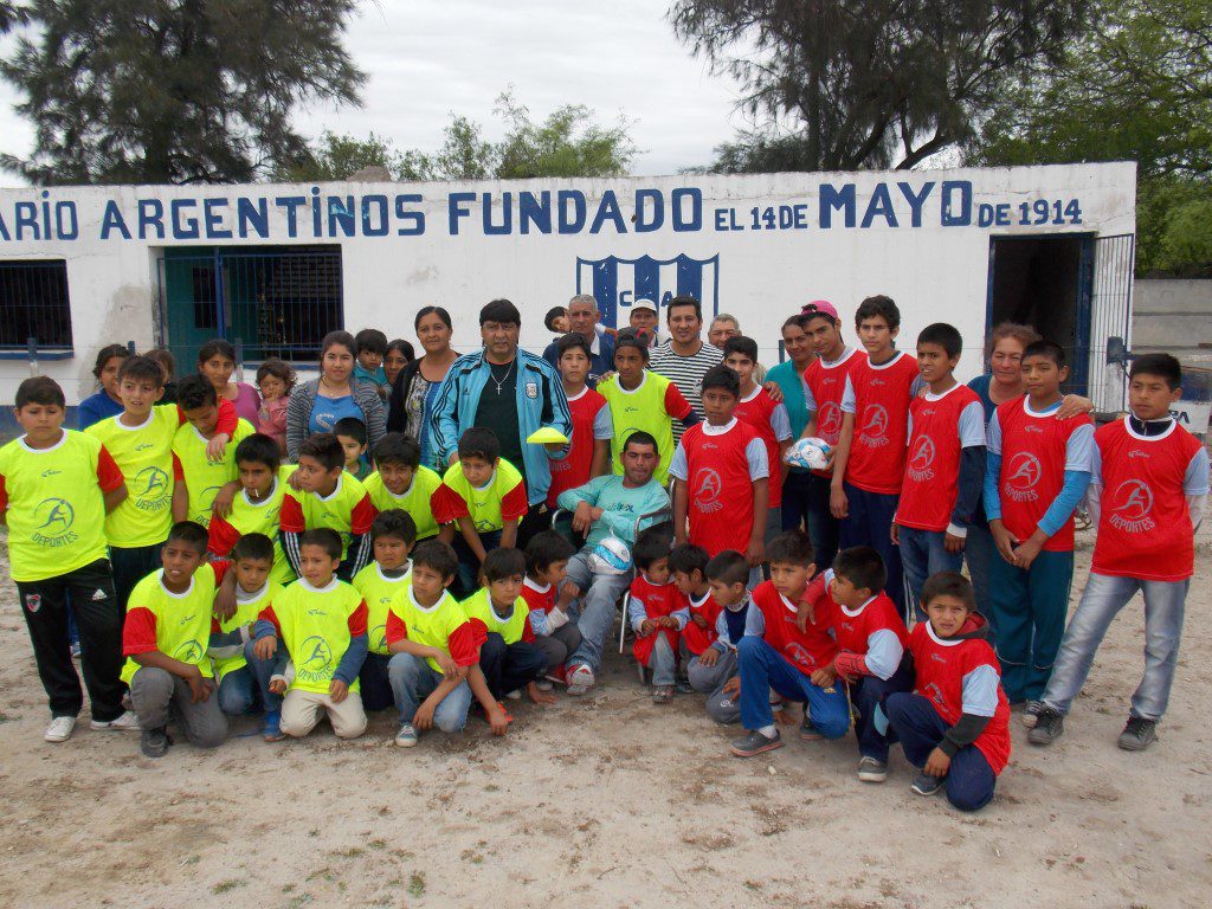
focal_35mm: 30
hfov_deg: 60.0
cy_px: 454
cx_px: 606
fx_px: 1050
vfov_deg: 46.8
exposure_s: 1/400
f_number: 3.3
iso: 80
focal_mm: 5.3
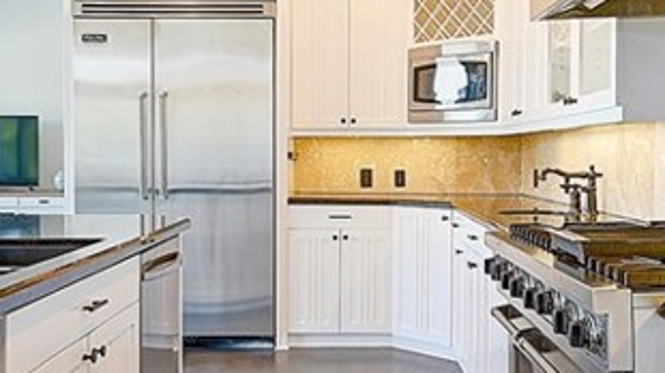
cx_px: 343
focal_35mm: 45
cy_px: 166
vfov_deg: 26.5
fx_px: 793
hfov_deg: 45.5
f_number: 8
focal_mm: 13
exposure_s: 1/15
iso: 250
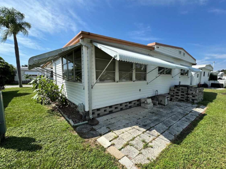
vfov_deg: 78.0
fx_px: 104
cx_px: 116
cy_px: 89
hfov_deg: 94.5
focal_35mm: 16
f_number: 2.2
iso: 50
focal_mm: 2.22
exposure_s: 1/1346
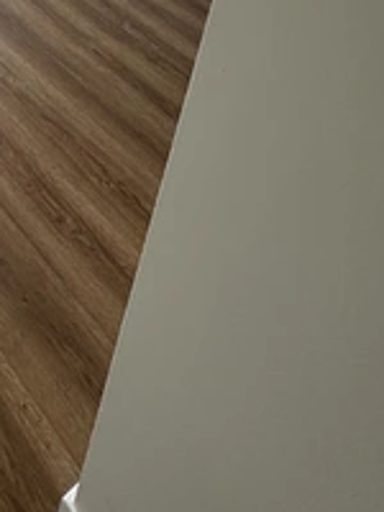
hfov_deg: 26.0
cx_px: -182
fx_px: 621
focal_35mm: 42
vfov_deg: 29.4
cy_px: -238
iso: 40
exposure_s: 1/190
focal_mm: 2.22
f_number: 2.2
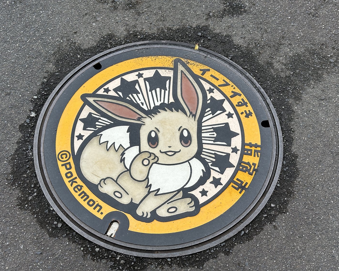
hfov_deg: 36.6
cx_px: 160
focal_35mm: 51
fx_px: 512
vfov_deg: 29.7
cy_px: 137
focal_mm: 6.86
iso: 64
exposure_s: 1/246
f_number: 1.78
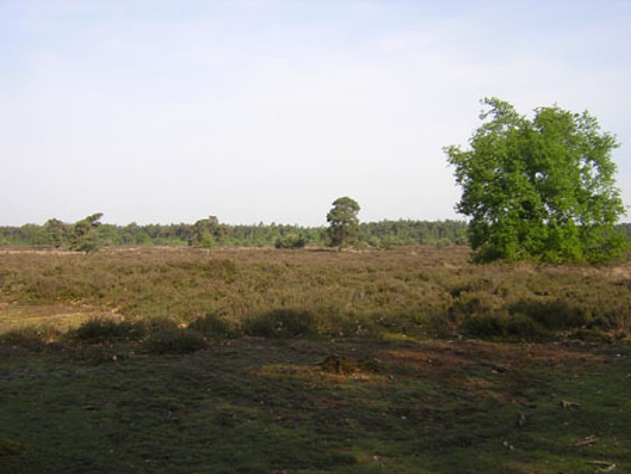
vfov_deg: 39.7
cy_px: 237
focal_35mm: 36
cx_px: 316
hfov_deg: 51.3
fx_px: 657
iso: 100
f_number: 5.2
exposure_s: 1/183
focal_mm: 4.7
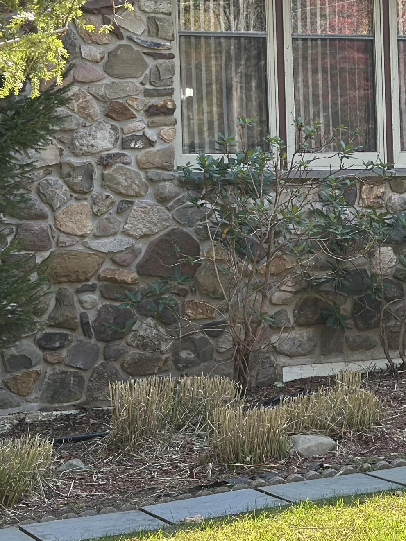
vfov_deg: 18.0
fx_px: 1704
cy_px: 201
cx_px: 418
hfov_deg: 13.4
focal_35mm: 109
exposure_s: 1/604
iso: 80
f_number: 1.78
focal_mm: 6.86
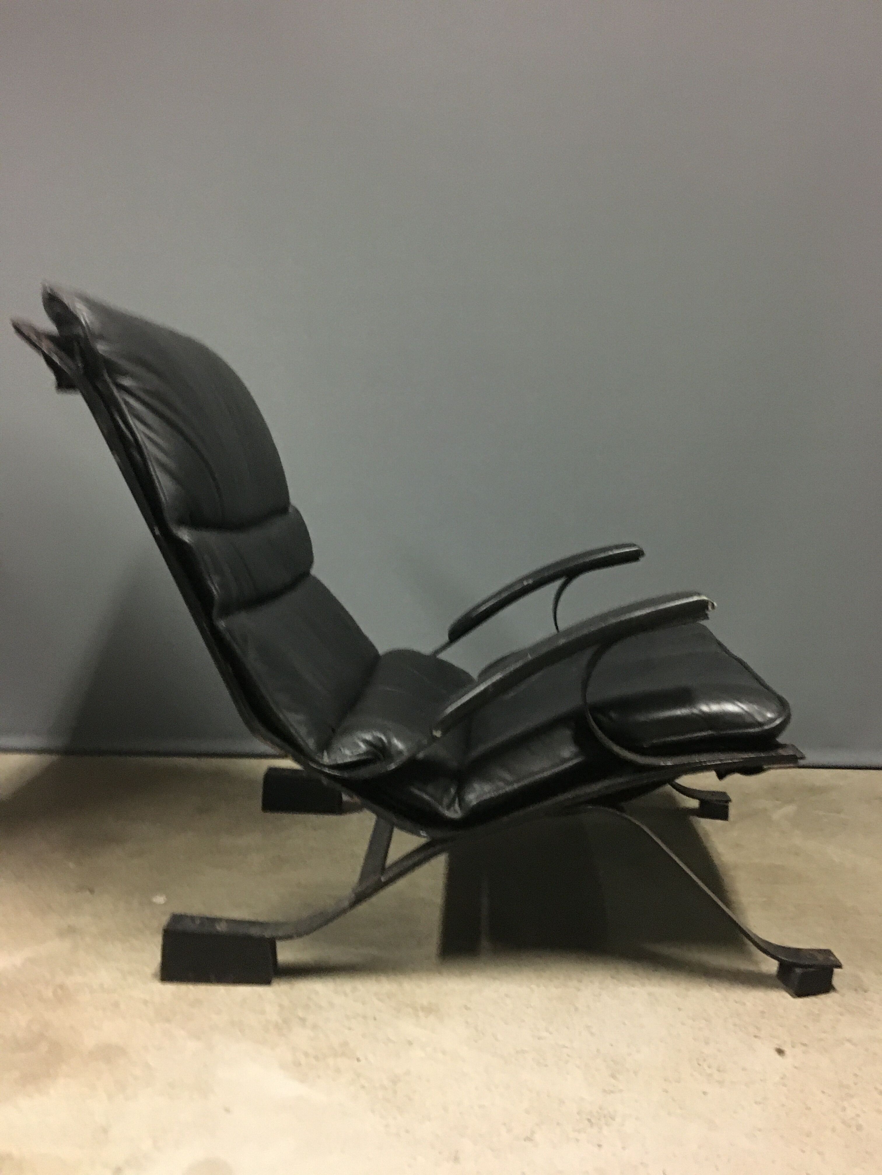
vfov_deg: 61.7
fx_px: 985
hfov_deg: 48.2
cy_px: 588
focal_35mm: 29
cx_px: 441
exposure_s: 1/17
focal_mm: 4.15
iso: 320
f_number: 2.2
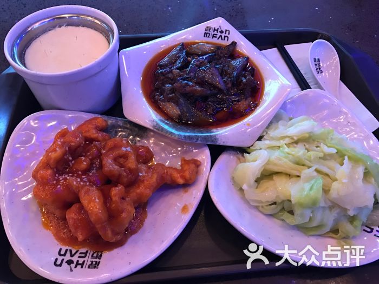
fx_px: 307
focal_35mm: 28
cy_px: 142
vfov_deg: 49.7
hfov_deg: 63.4
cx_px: 190
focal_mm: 3.99
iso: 100
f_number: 1.8
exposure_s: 1/17
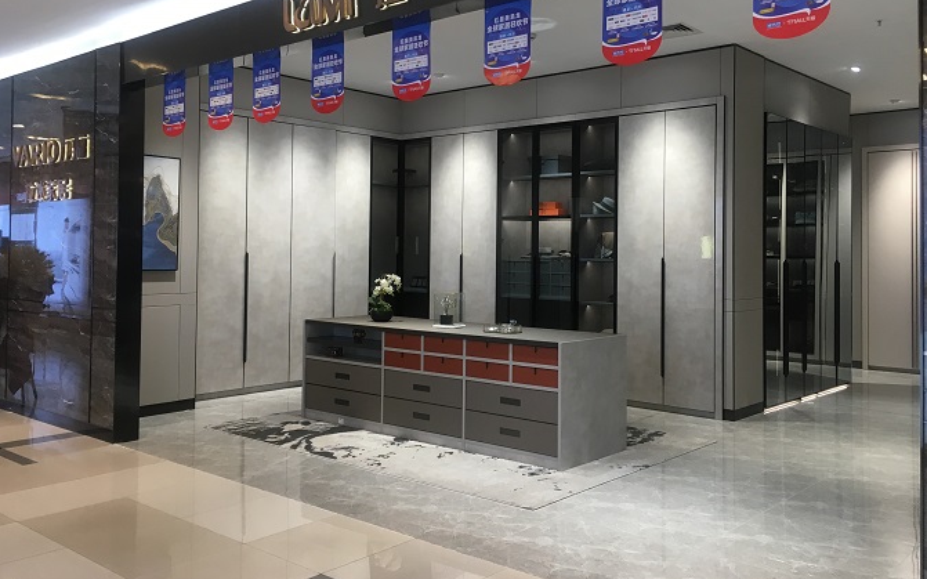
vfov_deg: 38.1
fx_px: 833
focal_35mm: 33
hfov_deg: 58.2
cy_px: 232
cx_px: 474
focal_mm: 4.15
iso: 40
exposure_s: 1/33
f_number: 2.2
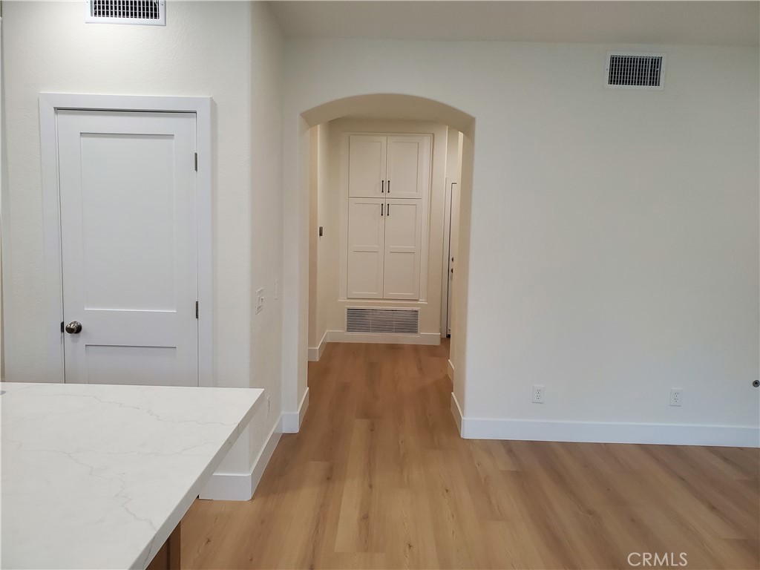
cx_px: 380
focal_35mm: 26
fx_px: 571
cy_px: 285
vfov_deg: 53.1
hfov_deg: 67.3
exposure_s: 1/120
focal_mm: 4.3
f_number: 2.4
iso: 250
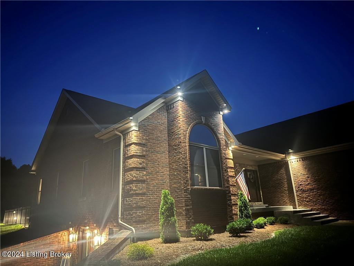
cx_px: 177
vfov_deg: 56.8
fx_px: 245
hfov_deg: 71.6
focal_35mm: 24
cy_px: 133
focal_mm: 6.76
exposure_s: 1/9
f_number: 1.78
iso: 2000
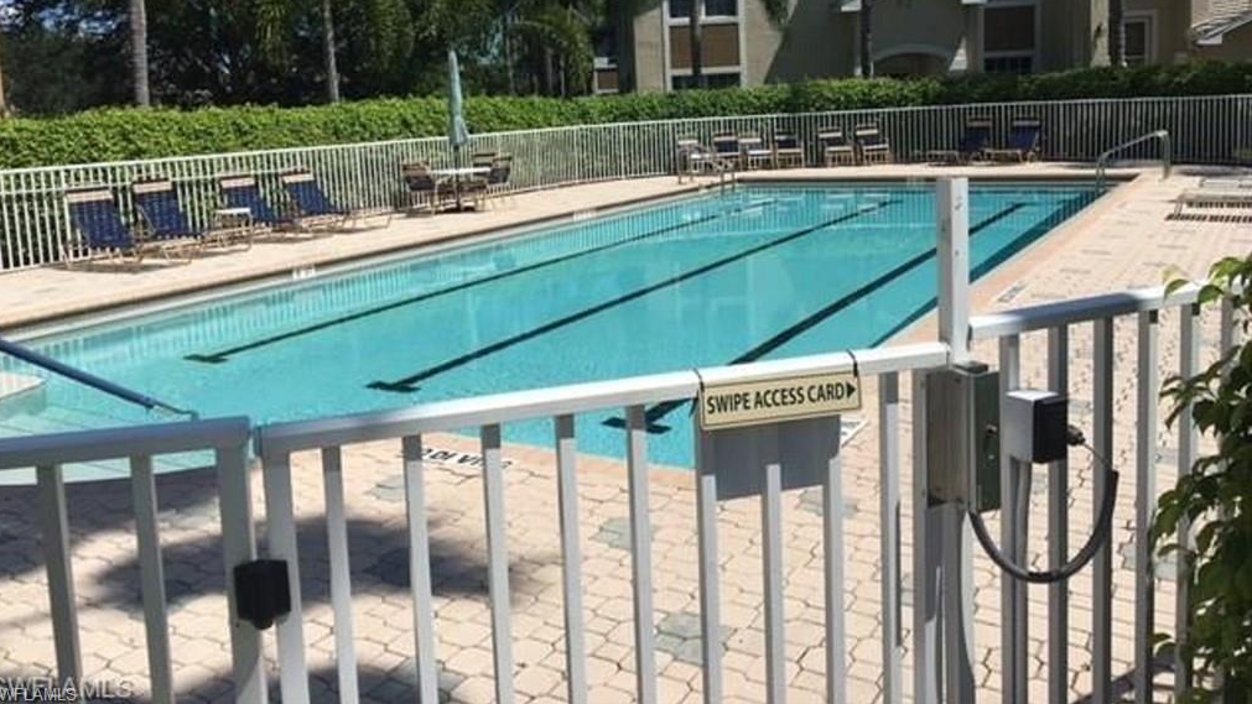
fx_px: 1062
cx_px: 619
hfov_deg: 61.0
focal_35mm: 32
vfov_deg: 36.3
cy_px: 231
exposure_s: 1/2747
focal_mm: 4.15
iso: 25
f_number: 2.2
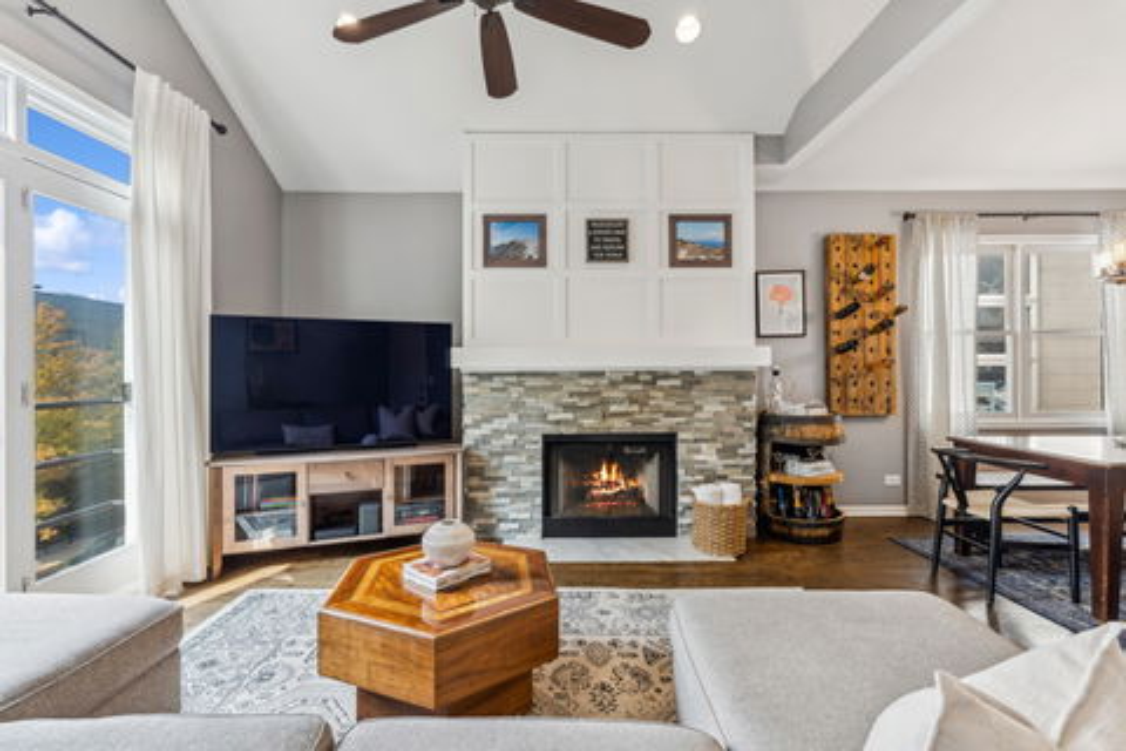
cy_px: 376
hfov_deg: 96.7
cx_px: 563
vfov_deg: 73.7
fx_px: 500
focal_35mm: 16
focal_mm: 16
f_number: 7.1
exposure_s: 1/60
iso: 320
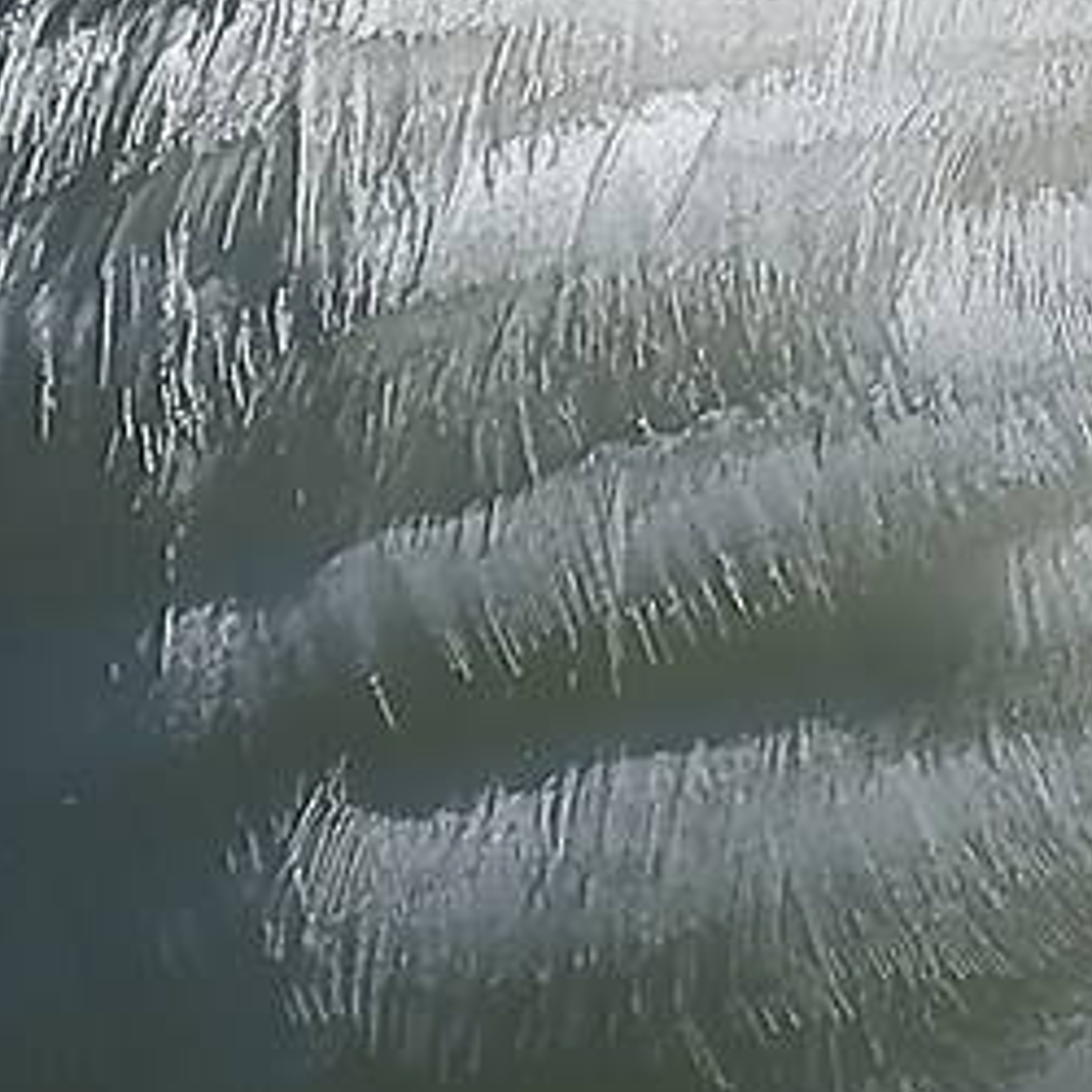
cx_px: 4918
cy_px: -1712
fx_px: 136408
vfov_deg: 0.5
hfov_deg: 0.5
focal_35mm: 3822
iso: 200
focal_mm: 312
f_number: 8
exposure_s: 1/300
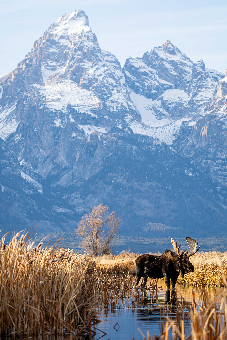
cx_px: 114
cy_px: 170
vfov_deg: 10.3
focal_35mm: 200
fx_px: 1891
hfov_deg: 6.9
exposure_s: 1/800
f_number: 8
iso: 200
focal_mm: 200
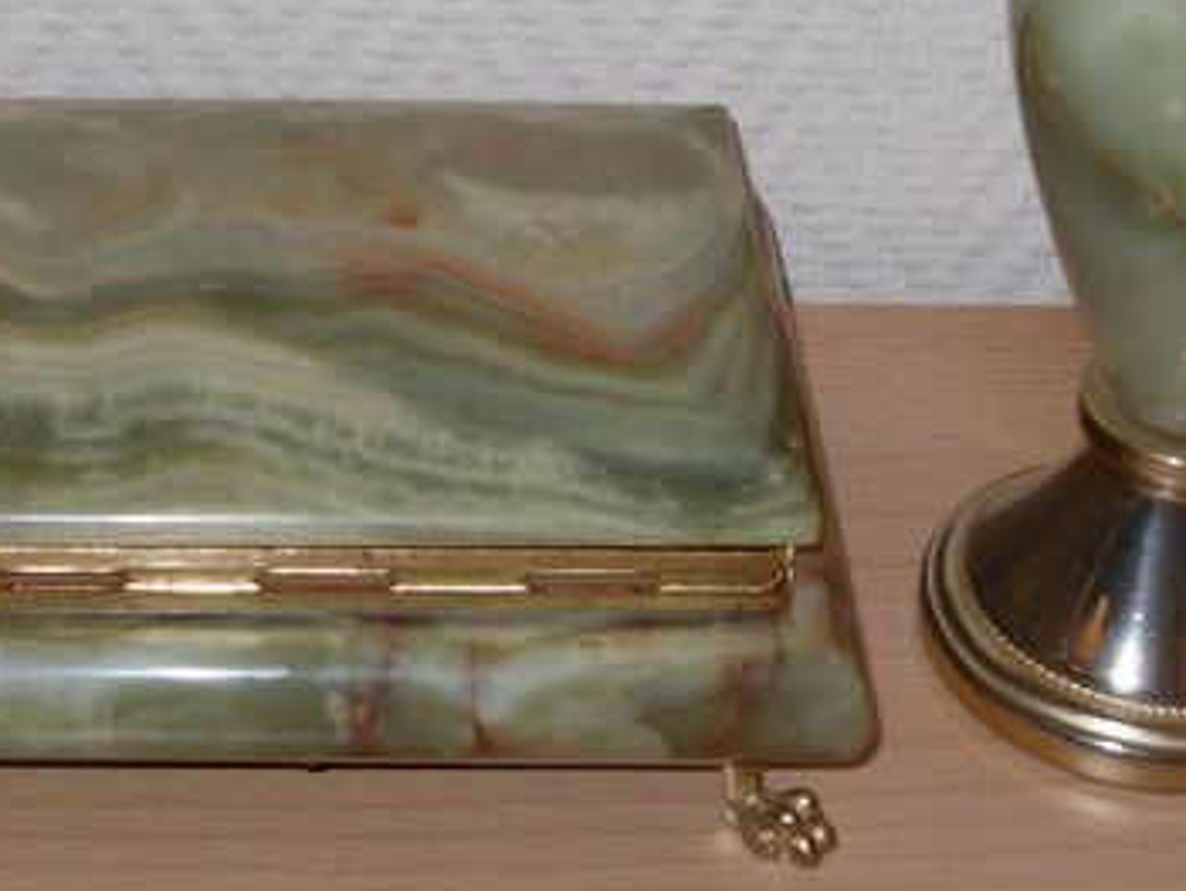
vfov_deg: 14.7
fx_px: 3429
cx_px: 322
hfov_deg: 19.5
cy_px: 200
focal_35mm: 100
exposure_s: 1/45
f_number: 3.5
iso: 80
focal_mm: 6.3
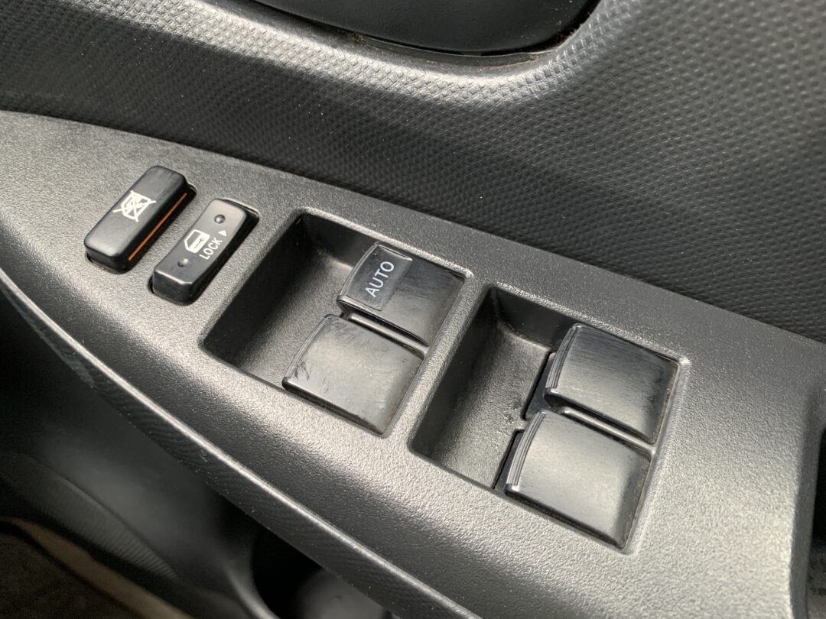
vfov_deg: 53.1
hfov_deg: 67.3
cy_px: 310
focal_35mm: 26
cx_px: 413
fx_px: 620
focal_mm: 4.25
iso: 400
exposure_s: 1/60
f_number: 1.8
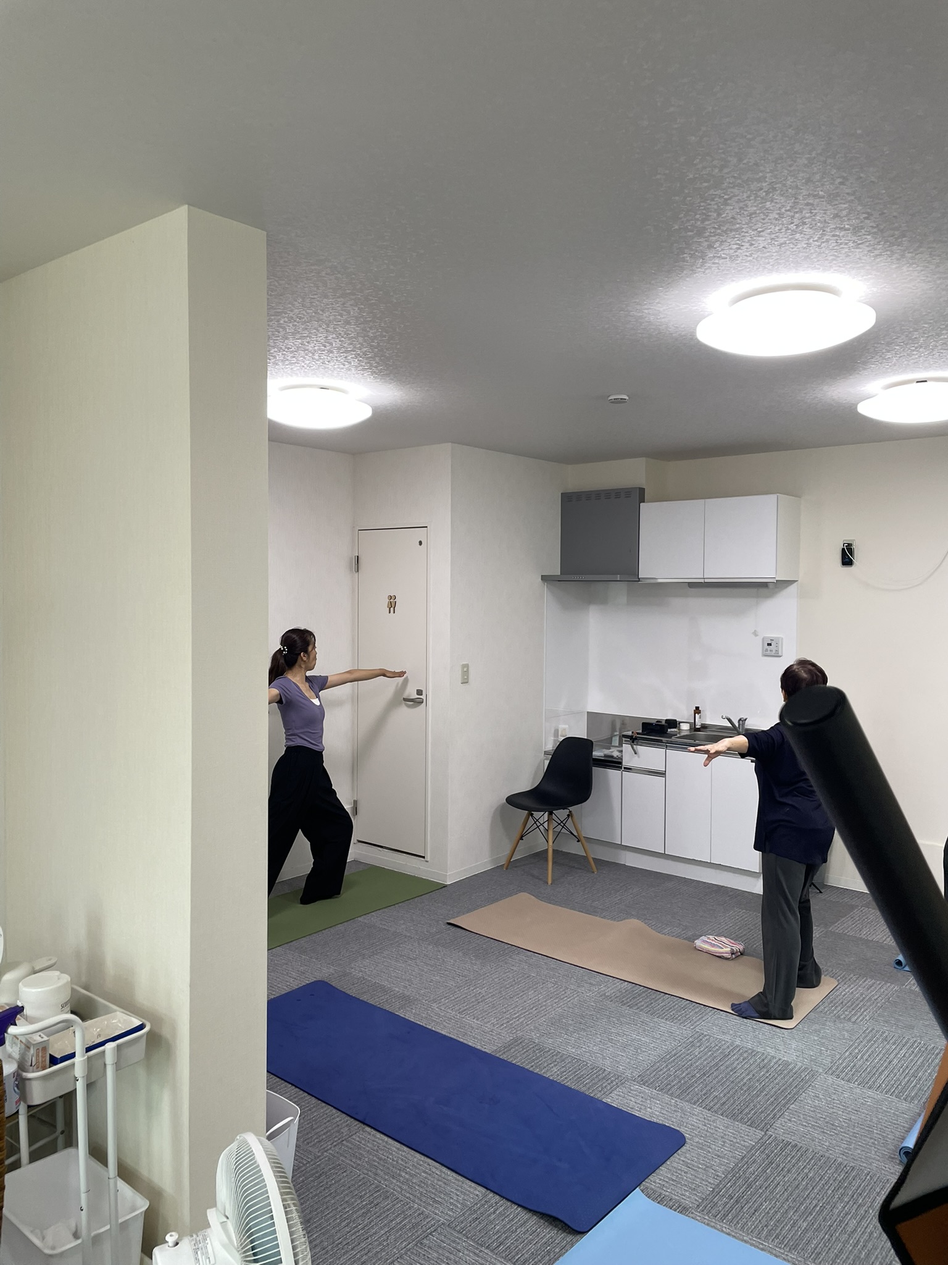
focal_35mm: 26
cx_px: 474
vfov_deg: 67.3
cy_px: 632
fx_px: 949
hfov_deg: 53.1
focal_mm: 4.2
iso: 100
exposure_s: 1/100
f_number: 1.6
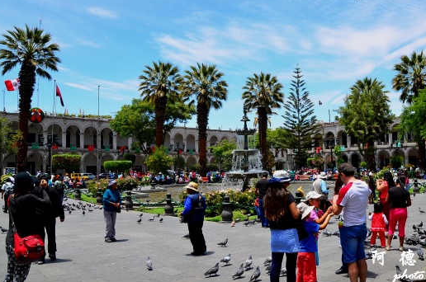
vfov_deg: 41.3
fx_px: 373
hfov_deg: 58.9
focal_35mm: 32
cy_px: 119
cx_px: 255
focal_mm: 17
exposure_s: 1/500
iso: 100
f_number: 5
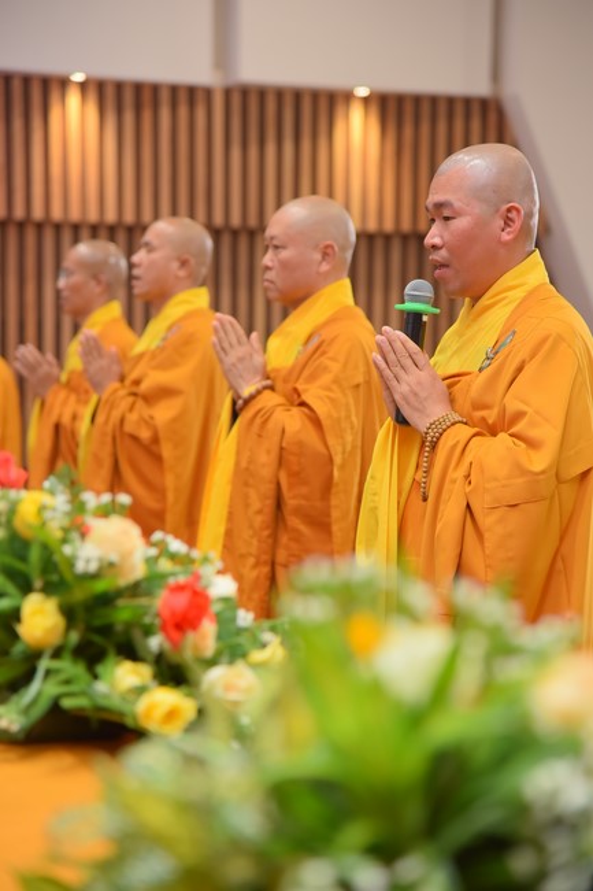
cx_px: 296
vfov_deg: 18.3
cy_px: 446
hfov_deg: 12.2
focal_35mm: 112
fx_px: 2769
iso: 1250
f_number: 4.5
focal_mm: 112
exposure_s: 1/125
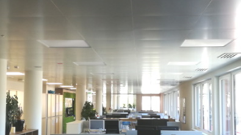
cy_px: 79
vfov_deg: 22.2
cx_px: 121
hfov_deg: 38.5
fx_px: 345
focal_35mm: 54
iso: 80
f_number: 2
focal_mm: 3.79
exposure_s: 1/50
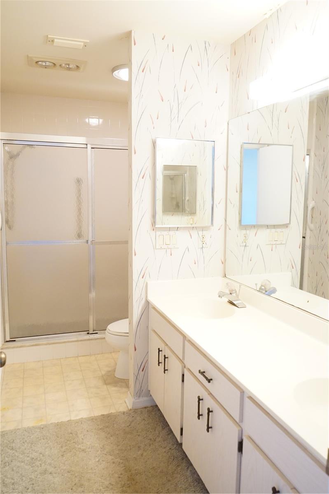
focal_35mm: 28
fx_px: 384
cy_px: 247
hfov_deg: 46.4
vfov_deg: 65.5
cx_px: 164
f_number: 6.3
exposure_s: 1/50
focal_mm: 28
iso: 6400
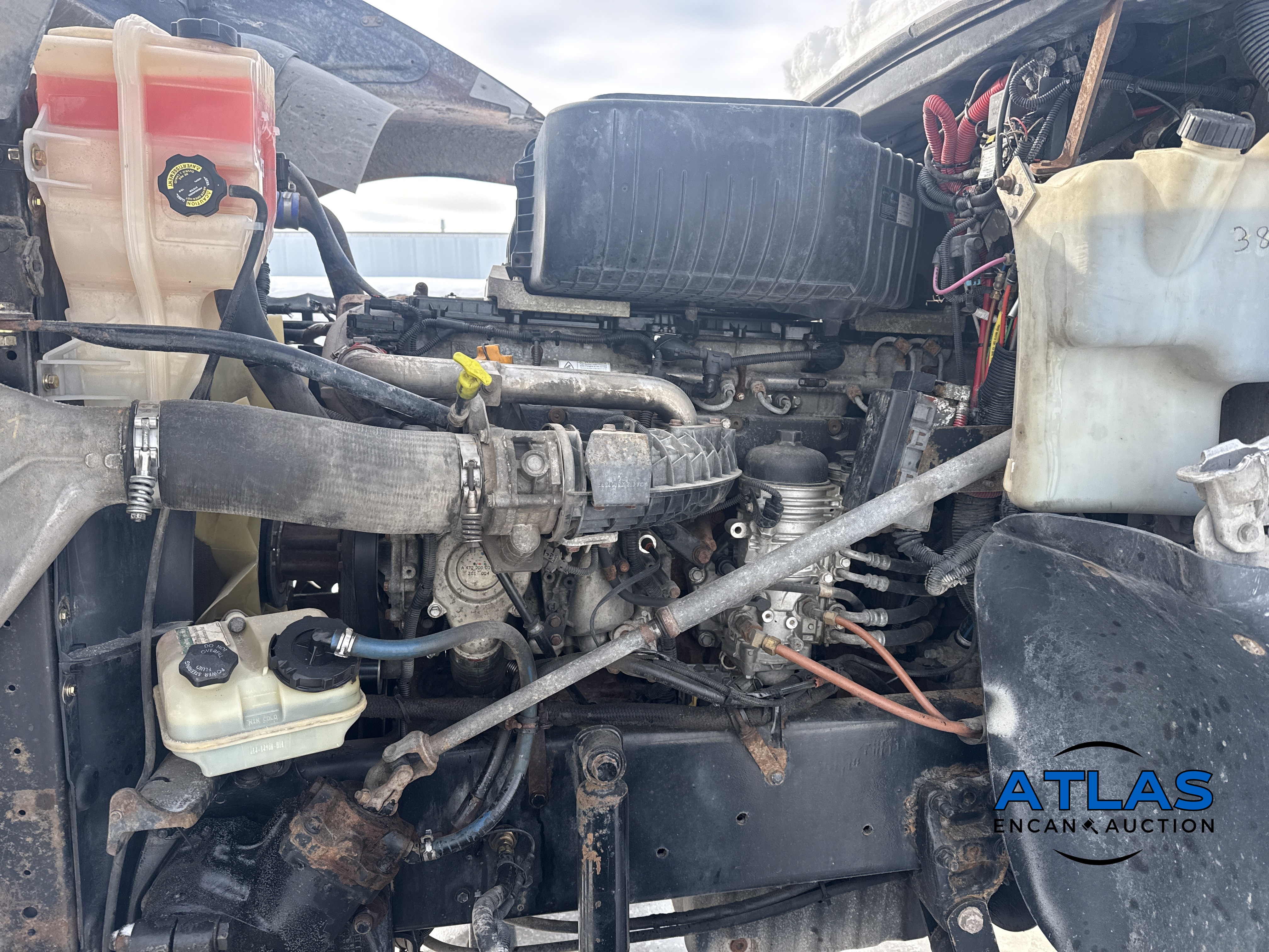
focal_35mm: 24
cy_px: 476
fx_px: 880
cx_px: 634
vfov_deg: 56.8
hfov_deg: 71.6
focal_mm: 6.76
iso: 100
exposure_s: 1/992
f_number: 1.78
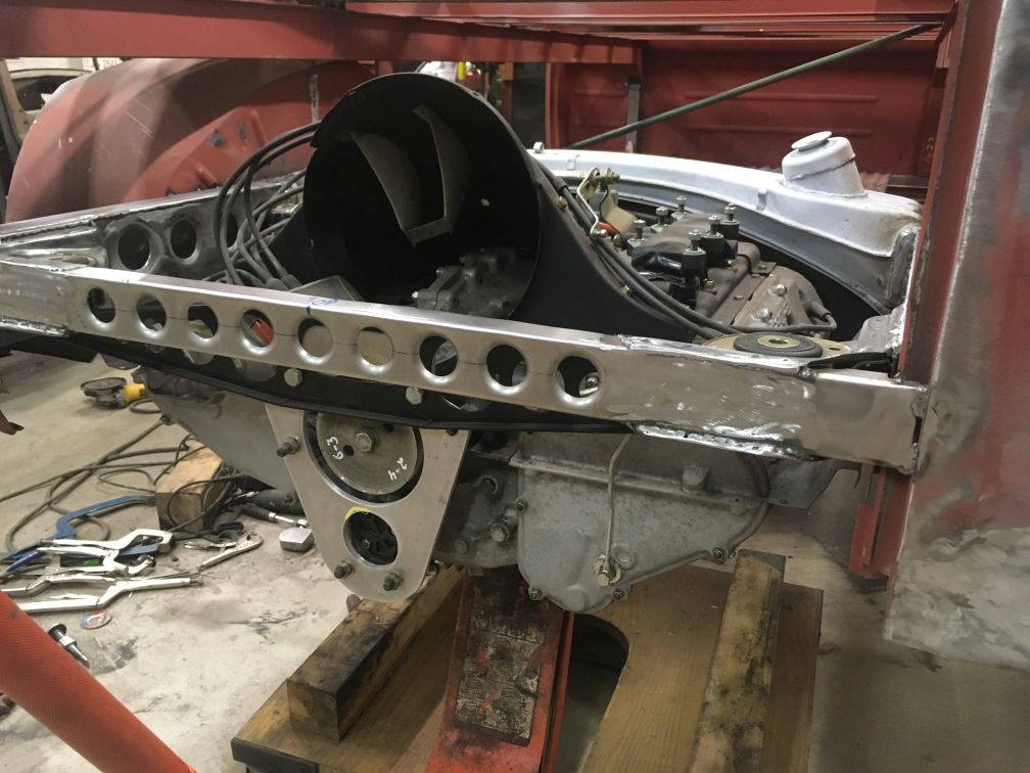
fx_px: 863
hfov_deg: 61.7
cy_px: 386
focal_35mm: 29
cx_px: 515
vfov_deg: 48.2
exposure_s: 1/20
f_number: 2.2
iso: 200
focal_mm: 4.15
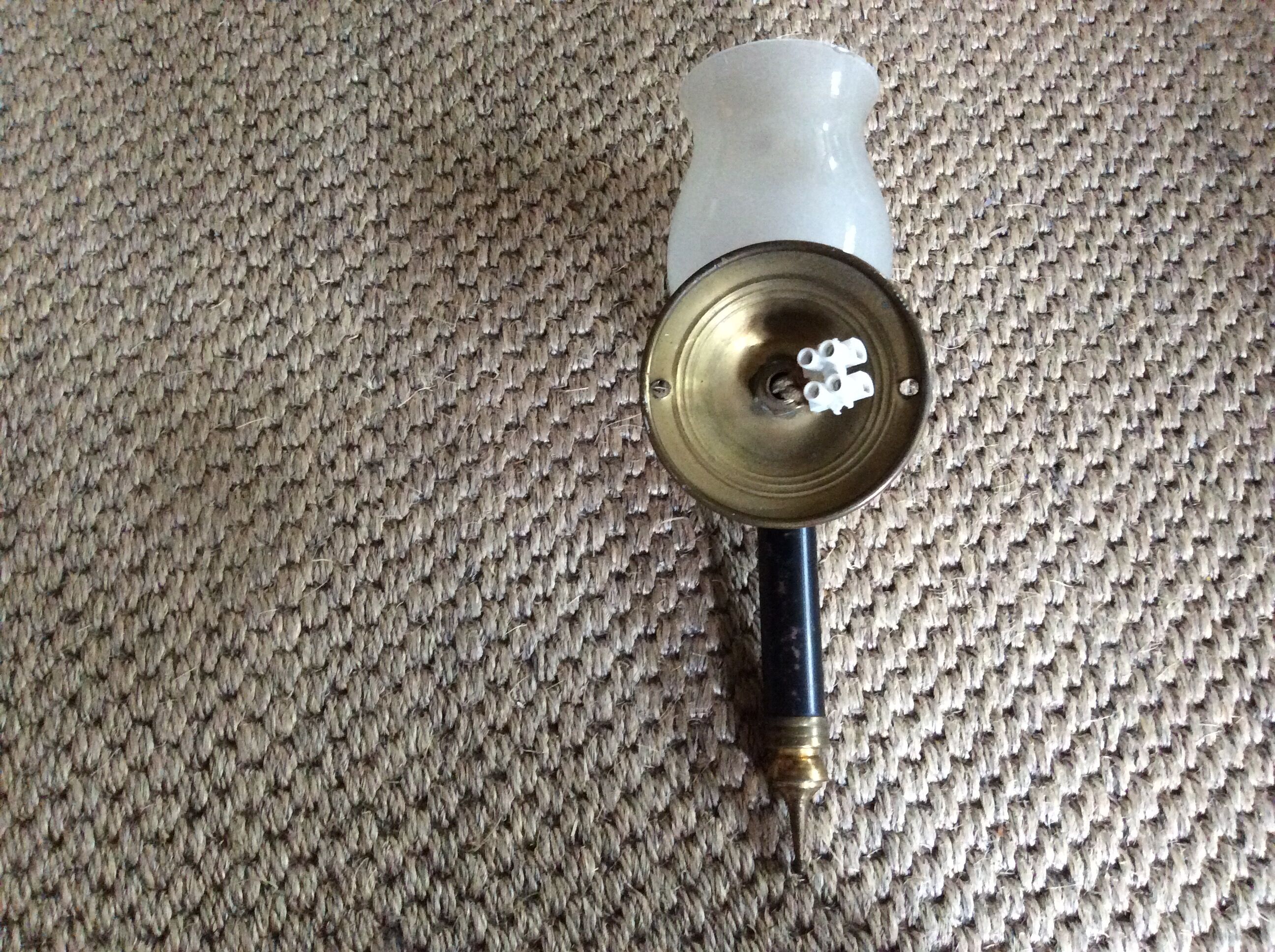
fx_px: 1177
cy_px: 476
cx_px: 638
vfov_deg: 44.1
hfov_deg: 56.9
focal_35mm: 32
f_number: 2.4
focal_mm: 3.3
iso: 320
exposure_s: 1/20
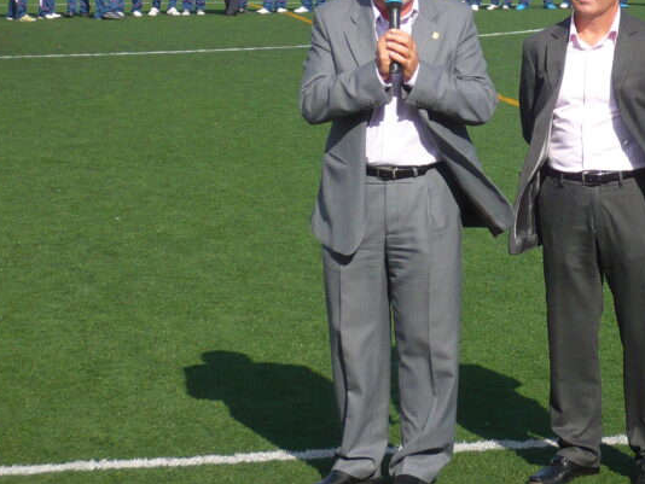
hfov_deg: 13.0
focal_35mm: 151
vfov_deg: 9.8
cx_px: 524
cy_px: 80
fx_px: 2815
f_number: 4.4
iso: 100
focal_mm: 13.9
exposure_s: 1/640
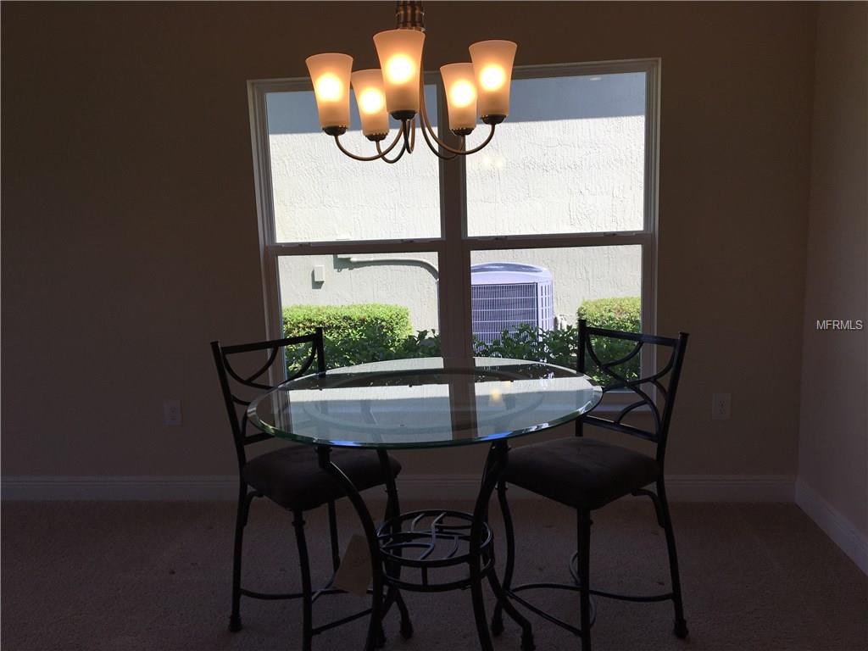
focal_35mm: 29
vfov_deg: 48.2
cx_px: 434
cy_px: 326
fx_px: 727
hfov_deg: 61.7
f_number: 2.2
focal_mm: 4.15
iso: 25
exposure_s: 1/315
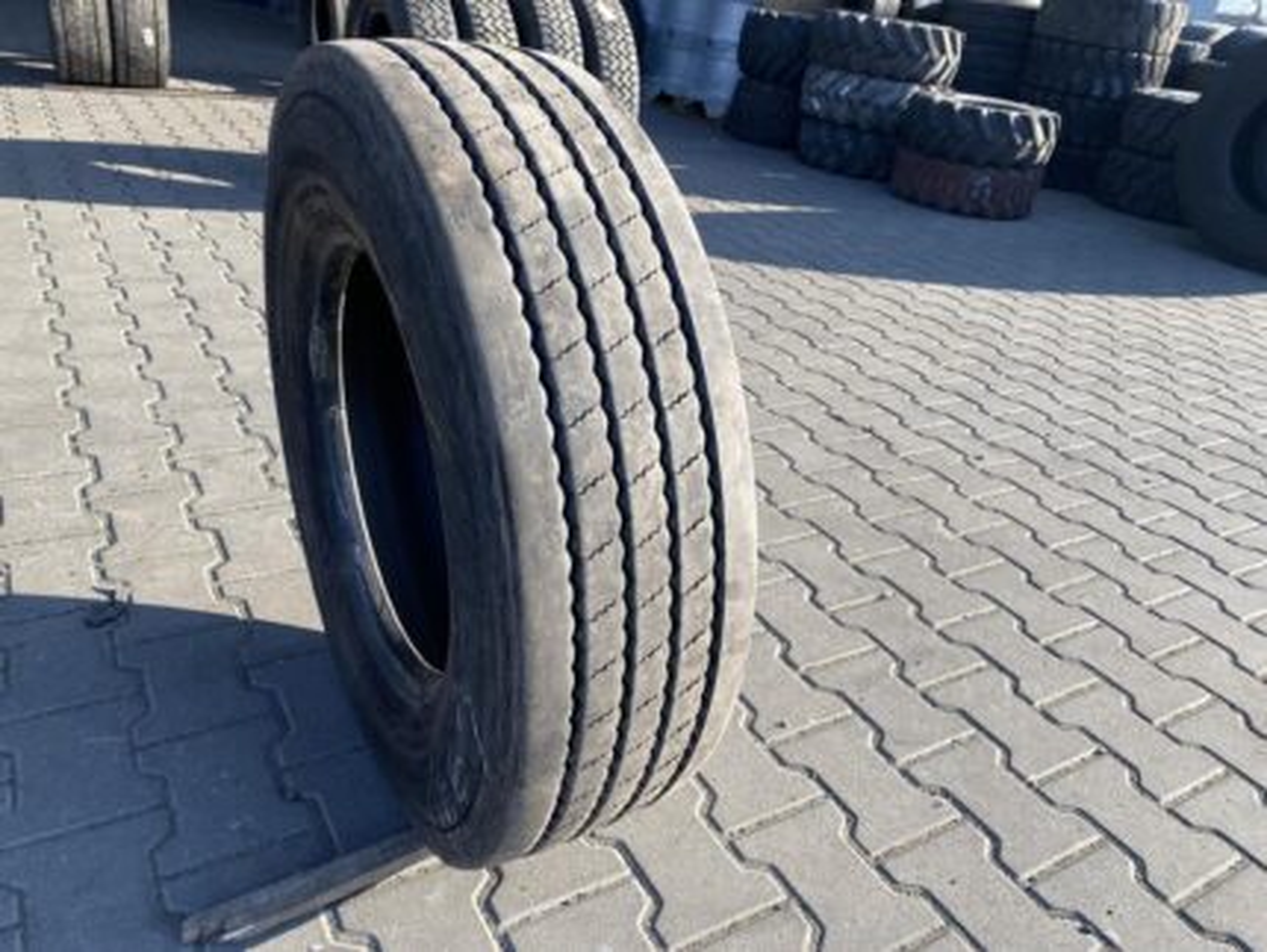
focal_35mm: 26
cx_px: 634
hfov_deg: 67.3
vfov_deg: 53.1
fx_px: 952
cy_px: 476
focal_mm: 4.25
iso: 32
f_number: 1.8
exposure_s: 1/685
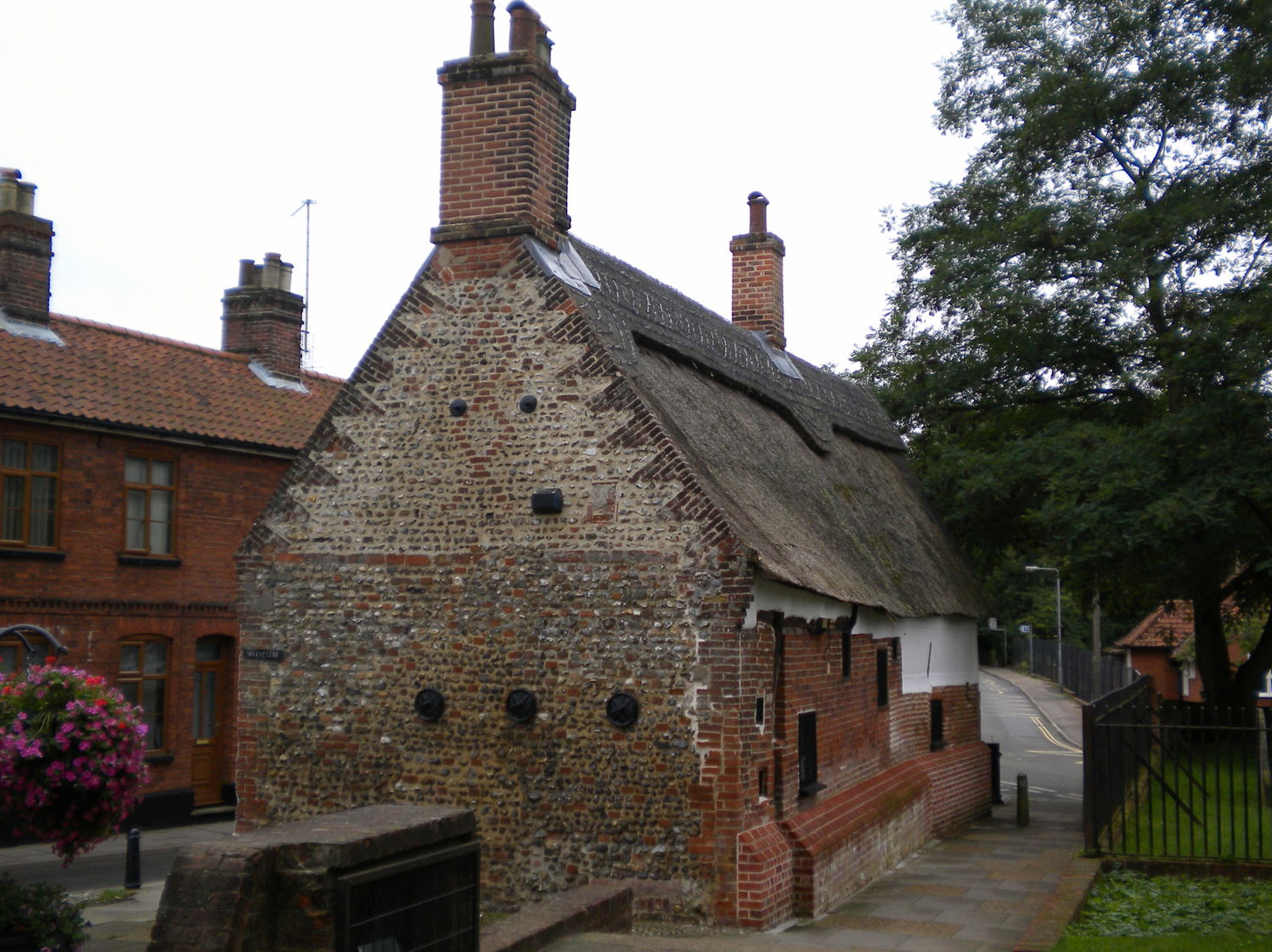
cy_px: 443
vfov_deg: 32.1
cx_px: 661
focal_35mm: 45
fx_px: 1653
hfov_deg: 42.1
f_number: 3.5
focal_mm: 7.4
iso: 80
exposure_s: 1/230
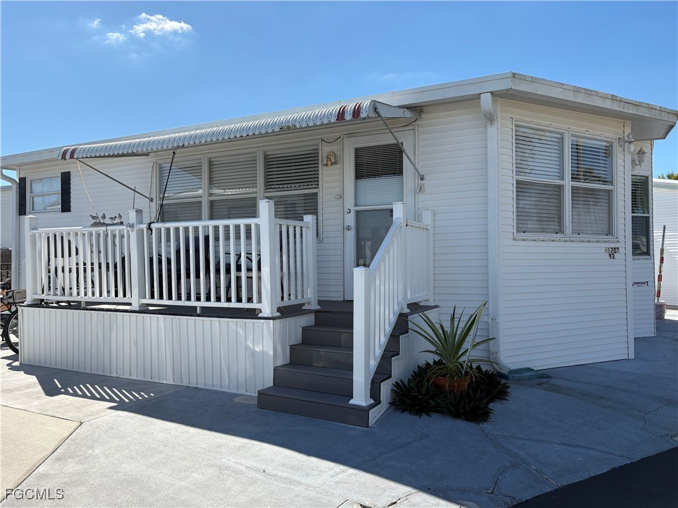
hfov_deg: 67.3
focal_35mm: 26
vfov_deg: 53.1
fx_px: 509
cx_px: 339
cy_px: 254
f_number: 1.6
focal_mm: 5.96
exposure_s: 1/3623
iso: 50
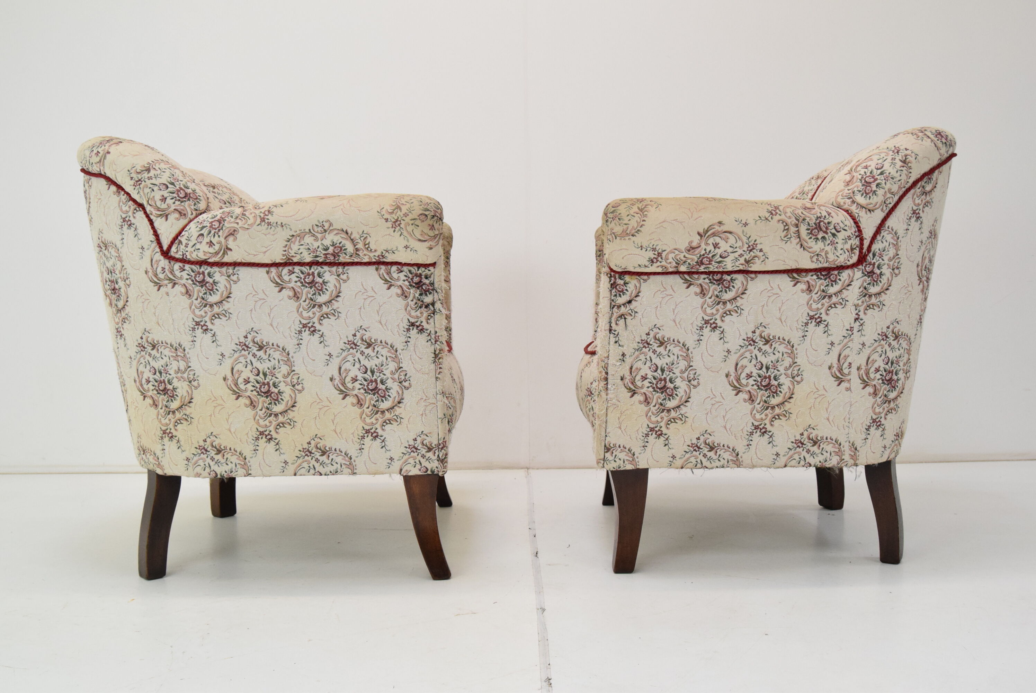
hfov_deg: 55.1
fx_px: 994
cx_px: 518
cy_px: 346
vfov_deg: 38.4
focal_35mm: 34
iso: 1600
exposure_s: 1/200
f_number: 7.1
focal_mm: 23
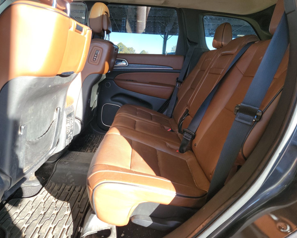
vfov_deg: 54.9
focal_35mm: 26
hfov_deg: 66.0
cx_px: 138
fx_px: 228
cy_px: 116
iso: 59
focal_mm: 6.7
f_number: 1.8
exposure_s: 1/59
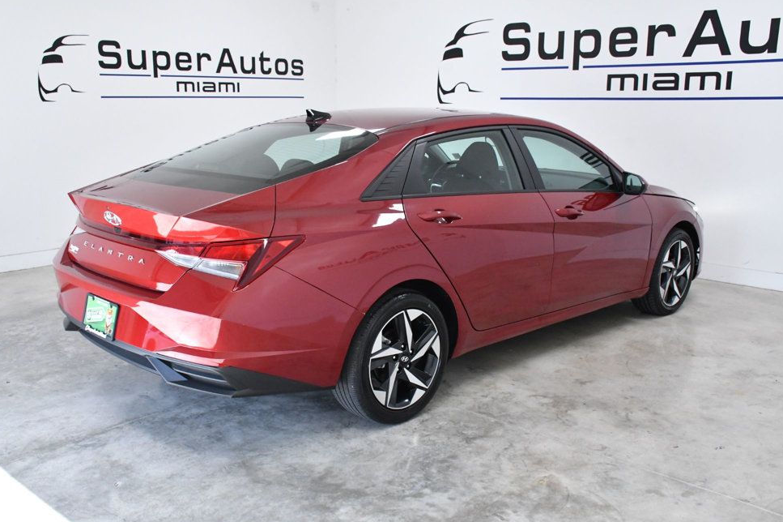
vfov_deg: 36.8
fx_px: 783
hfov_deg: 53.1
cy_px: 260
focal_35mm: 36
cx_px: 385
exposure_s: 1/320
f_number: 9
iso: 2500
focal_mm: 23
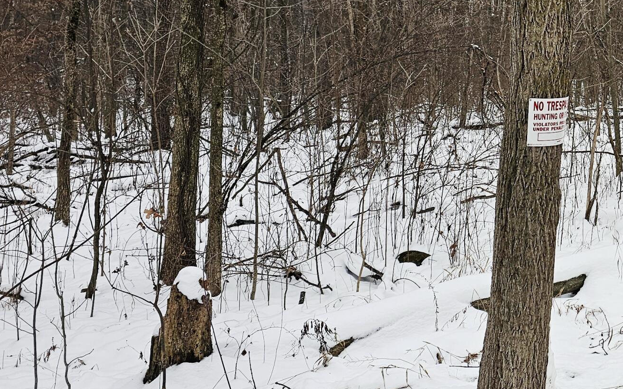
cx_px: 699
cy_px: 42
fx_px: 951
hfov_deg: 31.8
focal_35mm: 56
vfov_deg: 22.6
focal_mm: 6.3
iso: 40
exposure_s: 1/208
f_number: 1.7
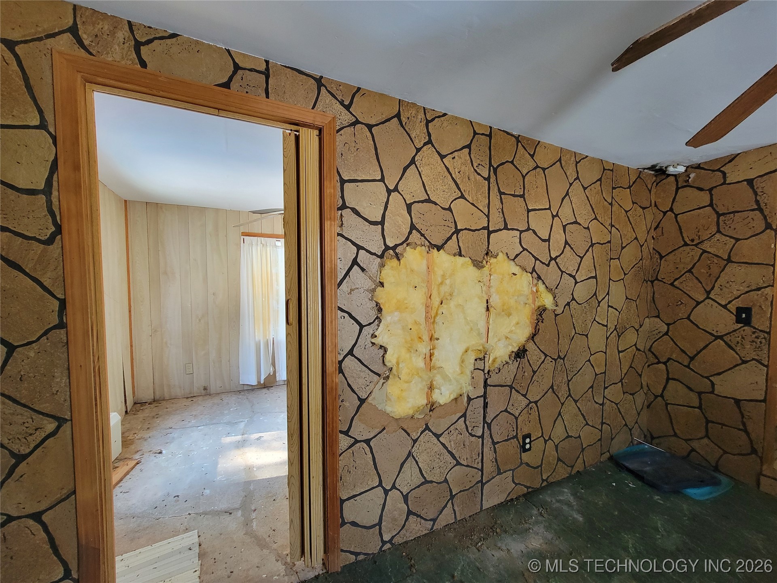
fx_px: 292
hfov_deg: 106.2
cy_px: 292
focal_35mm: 13
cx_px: 388
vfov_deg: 89.9
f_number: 2.2
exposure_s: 1/60
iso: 250
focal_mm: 2.2
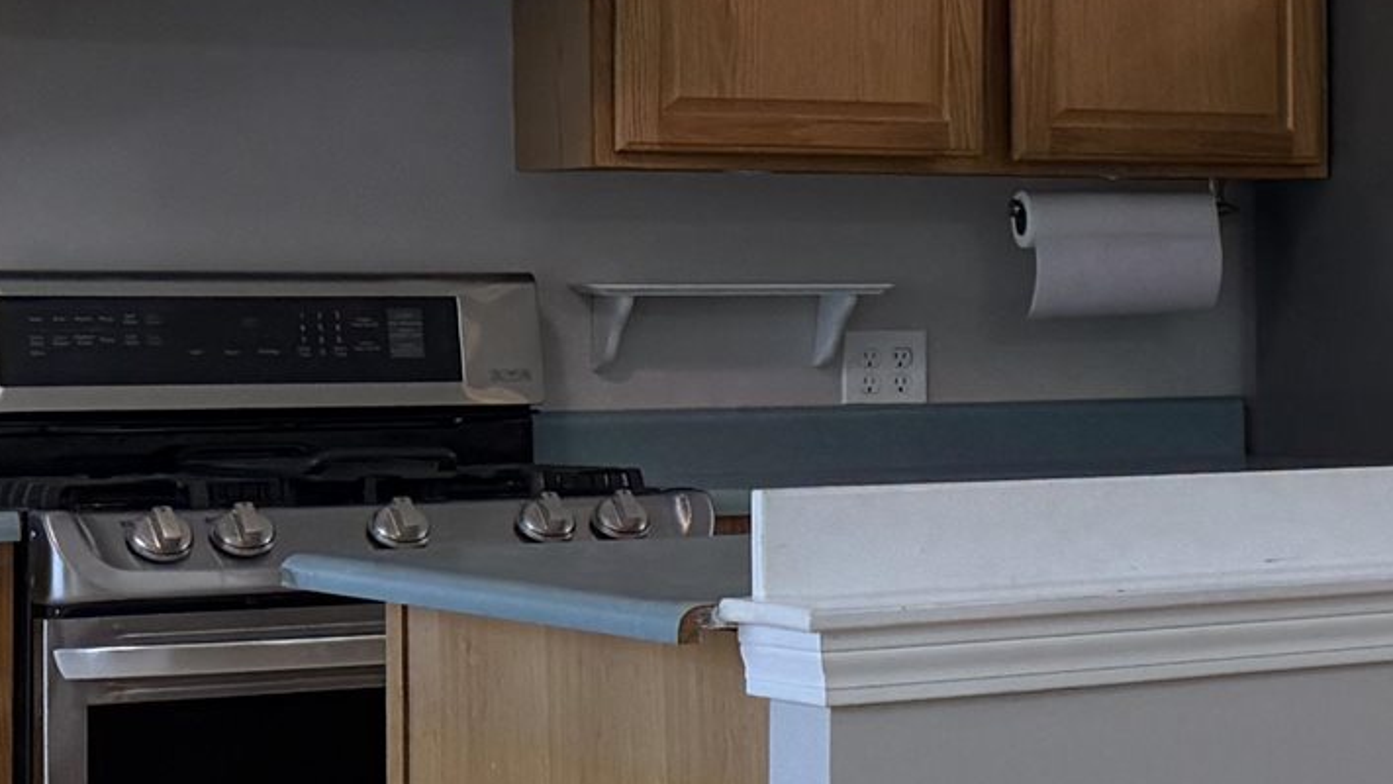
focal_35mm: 113
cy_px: 290
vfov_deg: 10.7
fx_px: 4174
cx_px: 2745
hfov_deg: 15.4
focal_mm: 6.76
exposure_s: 1/293
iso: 100
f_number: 1.78
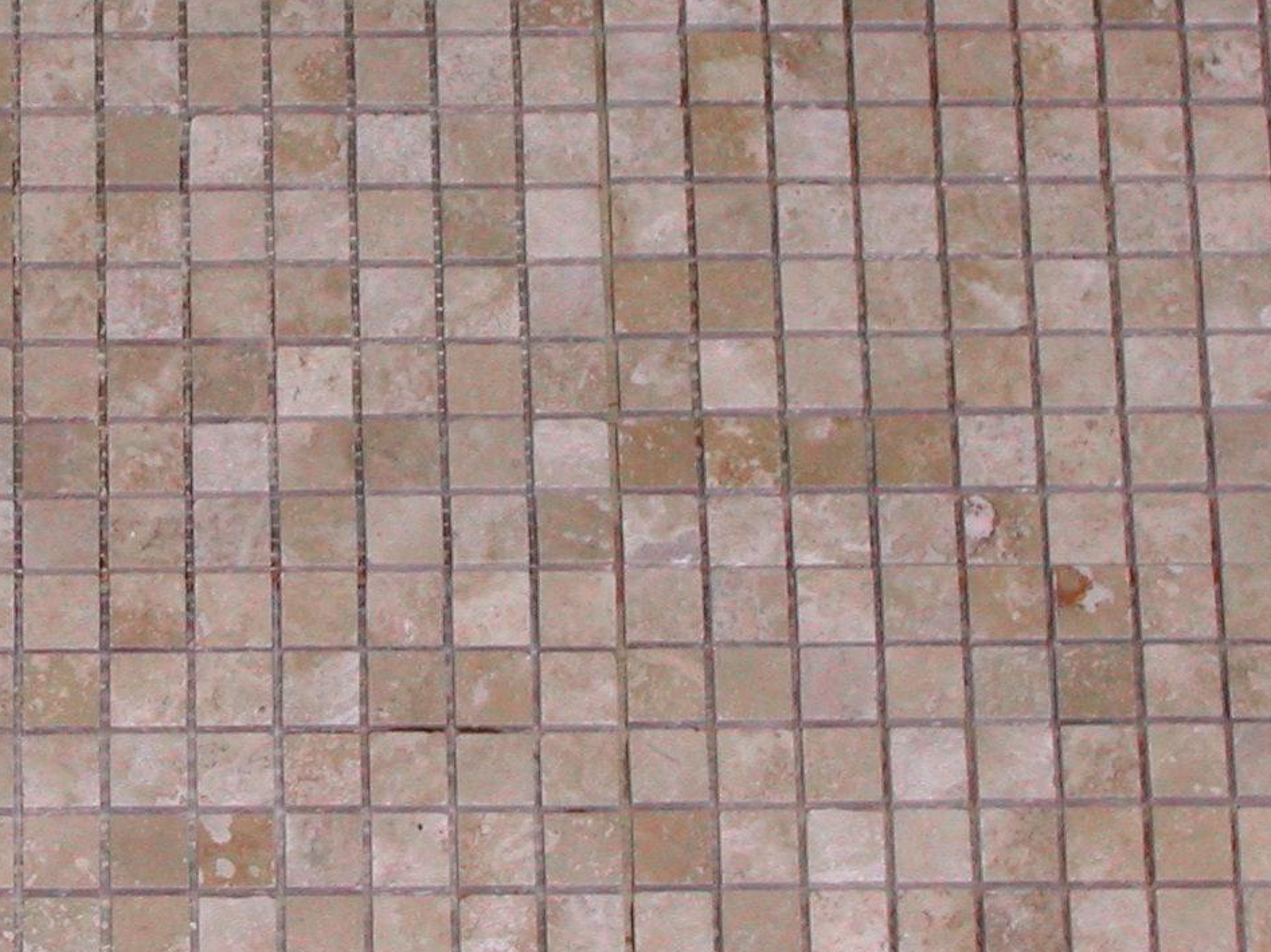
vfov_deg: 7.1
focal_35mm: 210
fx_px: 7709
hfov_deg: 9.4
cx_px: 113
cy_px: 371
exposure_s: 1/60.1
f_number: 4.6
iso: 100
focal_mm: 20.5
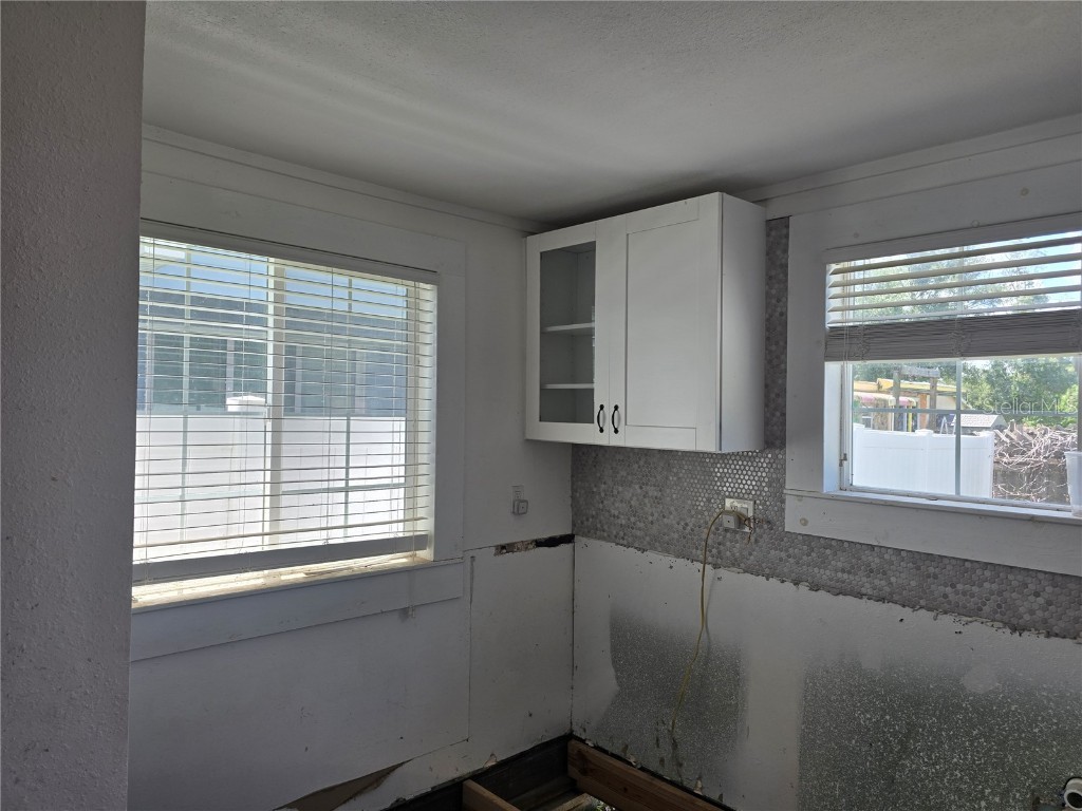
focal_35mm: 23
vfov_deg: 58.9
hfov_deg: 73.9
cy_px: 406
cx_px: 541
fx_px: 719
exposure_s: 1/180
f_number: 1.7
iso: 20
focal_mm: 6.3
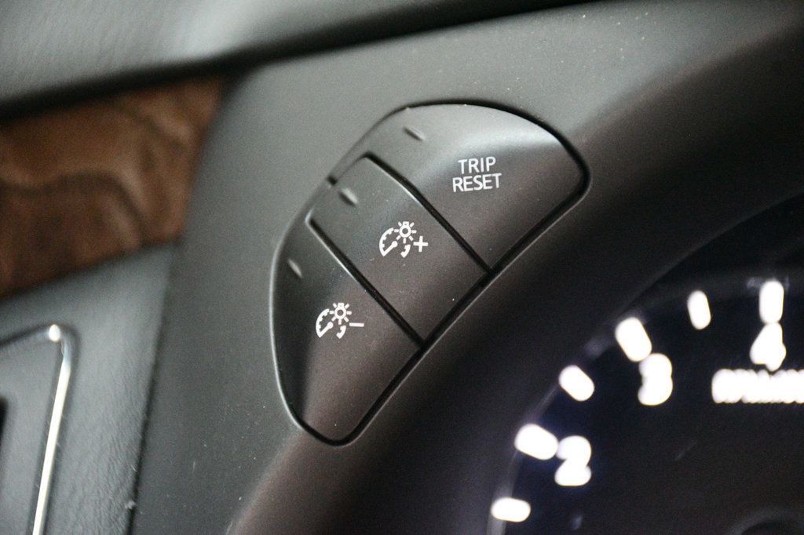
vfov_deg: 9.7
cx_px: 402
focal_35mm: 142
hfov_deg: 14.5
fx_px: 3170
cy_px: 268
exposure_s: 1/60
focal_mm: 95
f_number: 5.3
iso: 9000
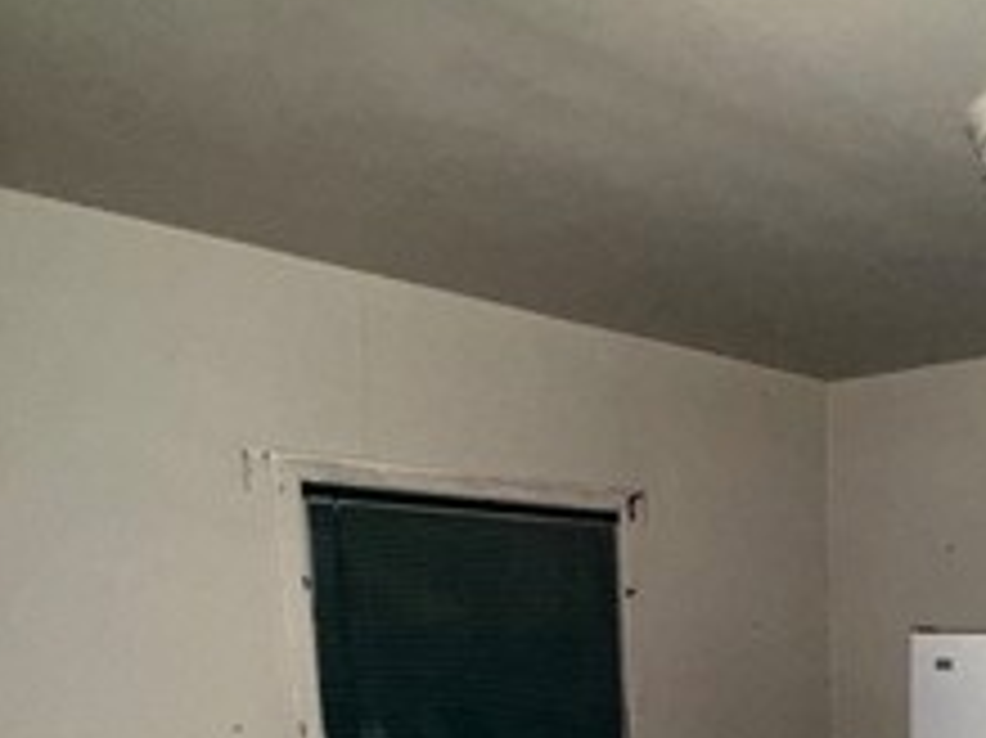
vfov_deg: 31.5
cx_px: 932
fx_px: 1167
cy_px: 792
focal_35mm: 41
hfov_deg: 41.3
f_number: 2.2
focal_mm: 2.22
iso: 320
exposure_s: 1/18
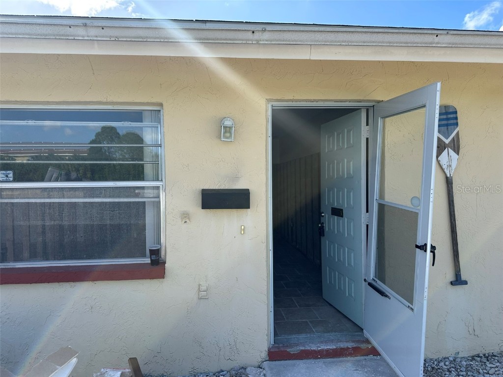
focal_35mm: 24
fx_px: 349
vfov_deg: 56.8
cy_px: 188
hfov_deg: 71.6
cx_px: 252
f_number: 1.78
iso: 80
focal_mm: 6.86
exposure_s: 1/1988
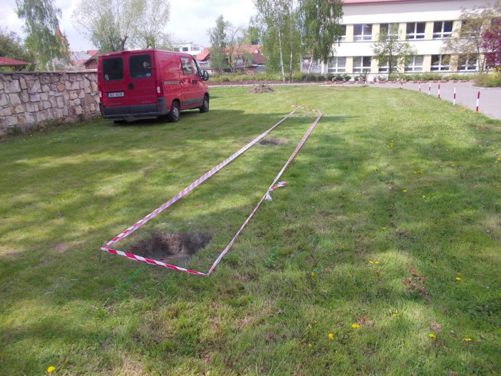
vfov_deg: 48.2
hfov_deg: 61.7
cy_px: 188
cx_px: 250
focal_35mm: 29
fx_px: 420
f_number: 3.3
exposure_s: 1/500
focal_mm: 4.1
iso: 80
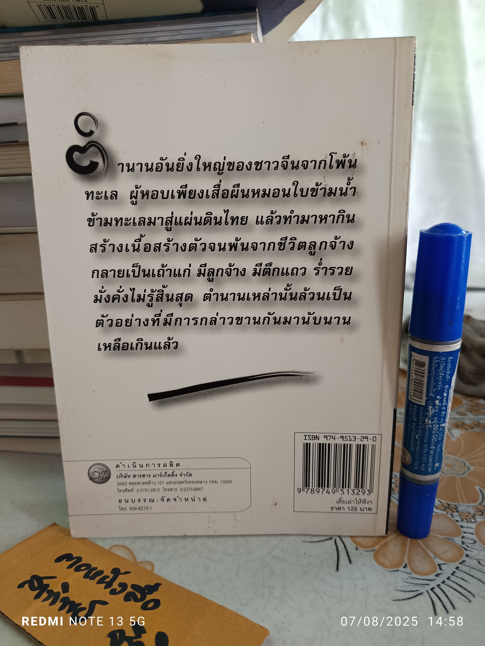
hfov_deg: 56.8
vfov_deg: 71.6
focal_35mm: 24
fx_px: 448
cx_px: 242
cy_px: 323
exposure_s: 1/50
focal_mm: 5.31
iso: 407
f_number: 1.7
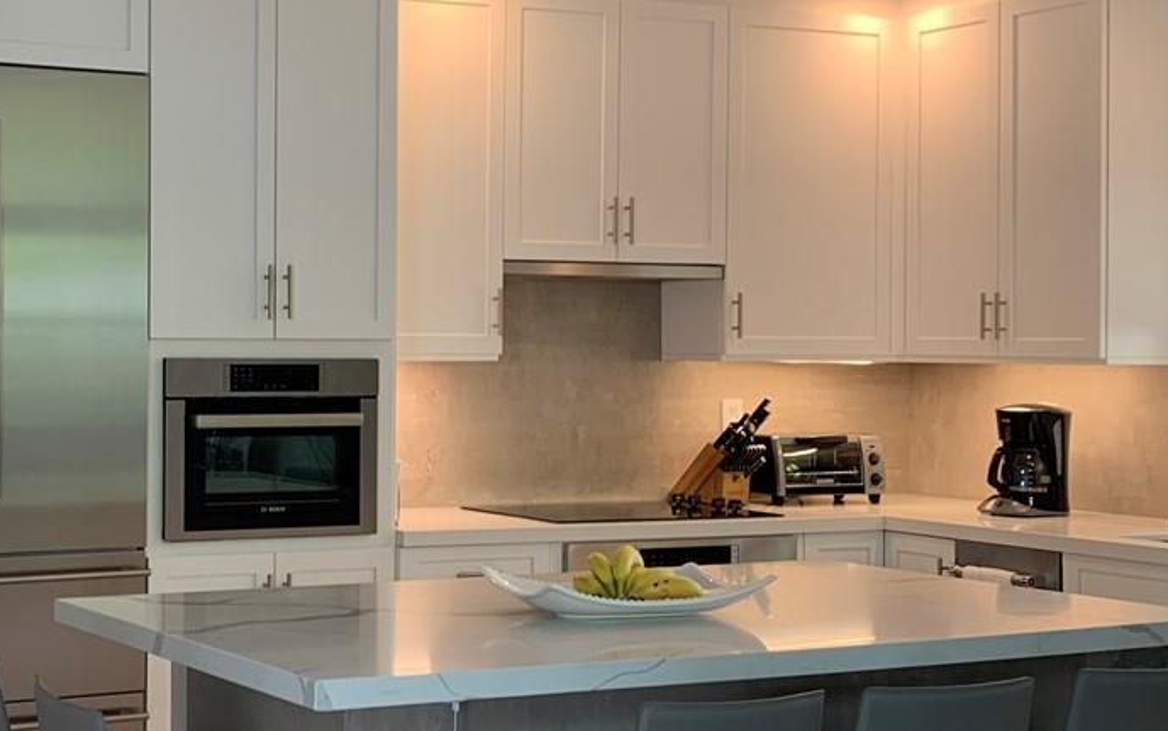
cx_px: 237
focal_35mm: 64
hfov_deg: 31.2
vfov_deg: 20.3
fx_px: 2038
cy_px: 336
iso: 50
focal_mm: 4.25
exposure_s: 1/60
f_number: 1.8
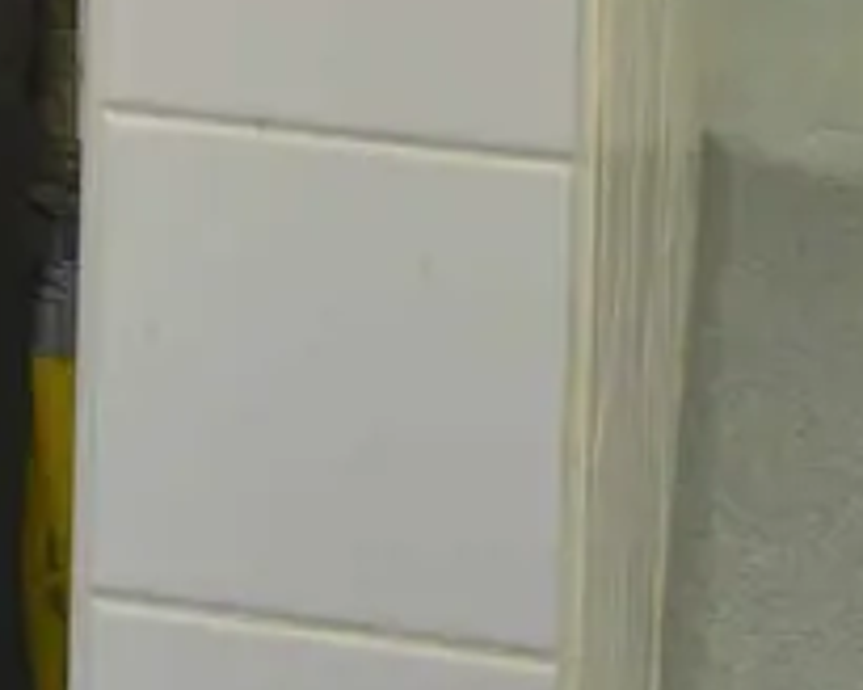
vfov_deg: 6.8
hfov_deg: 8.2
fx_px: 5134
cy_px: -1477
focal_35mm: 201
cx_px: -1701
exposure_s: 1/30
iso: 400
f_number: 3.5
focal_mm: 18
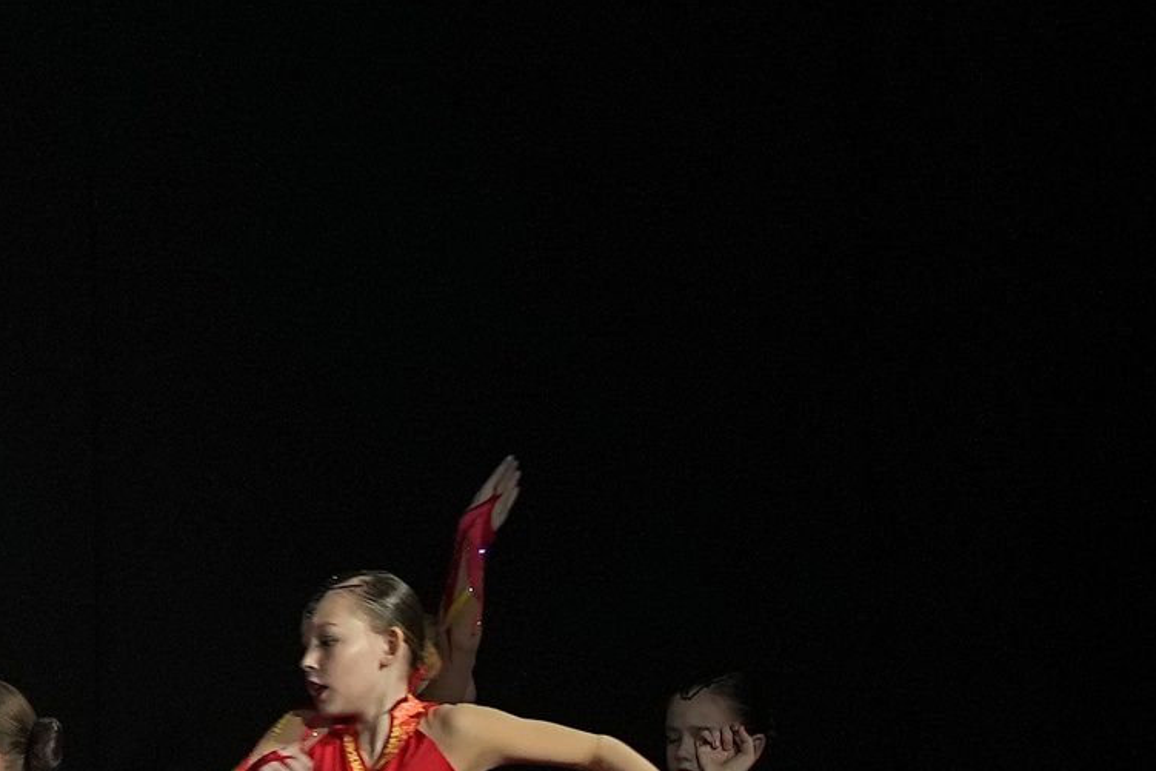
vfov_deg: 3.8
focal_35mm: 358
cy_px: 275
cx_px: -779
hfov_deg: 5.7
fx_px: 11497
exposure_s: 1/400
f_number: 4
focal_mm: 70
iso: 2000
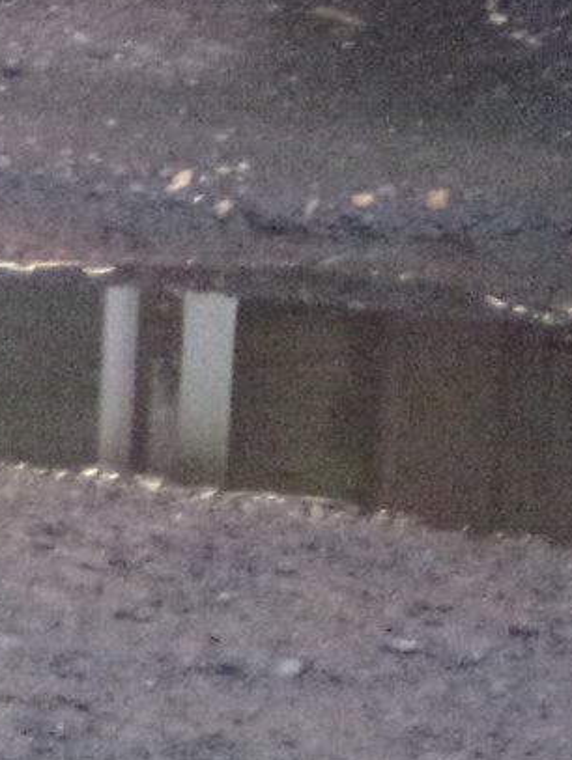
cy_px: -650
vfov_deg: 3.6
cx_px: -88
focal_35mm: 543
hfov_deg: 2.7
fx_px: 11945
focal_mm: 19.6
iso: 800
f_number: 6.6
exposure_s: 1/16
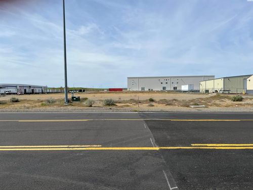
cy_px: 95
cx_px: 126
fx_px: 190
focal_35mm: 26
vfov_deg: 53.1
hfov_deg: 67.3
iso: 50
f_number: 1.5
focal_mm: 5.7
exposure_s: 1/7463
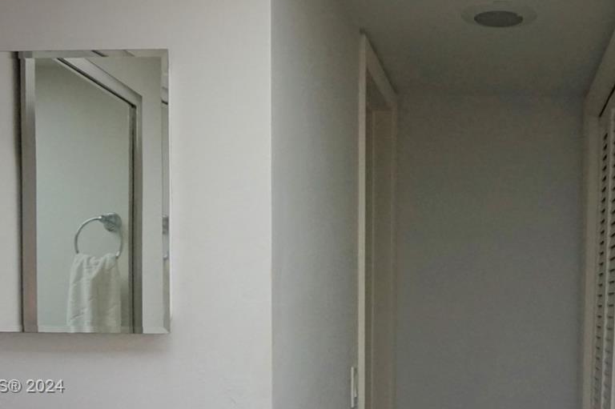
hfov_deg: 38.8
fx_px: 854
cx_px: 448
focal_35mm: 50
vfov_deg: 25.9
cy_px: 387
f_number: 3.5
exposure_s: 1/160
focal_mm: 16
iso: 1600
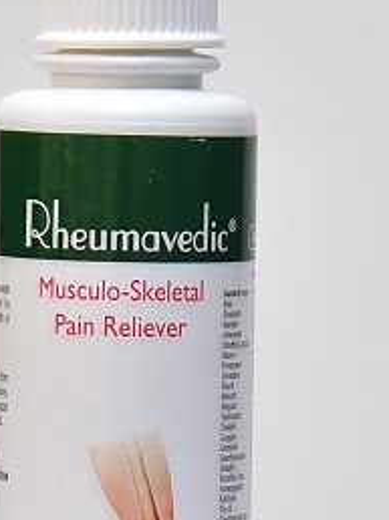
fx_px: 2296
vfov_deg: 12.9
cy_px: 327
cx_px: 131
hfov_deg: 9.7
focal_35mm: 153
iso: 1600
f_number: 4.5
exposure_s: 1/125
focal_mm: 78
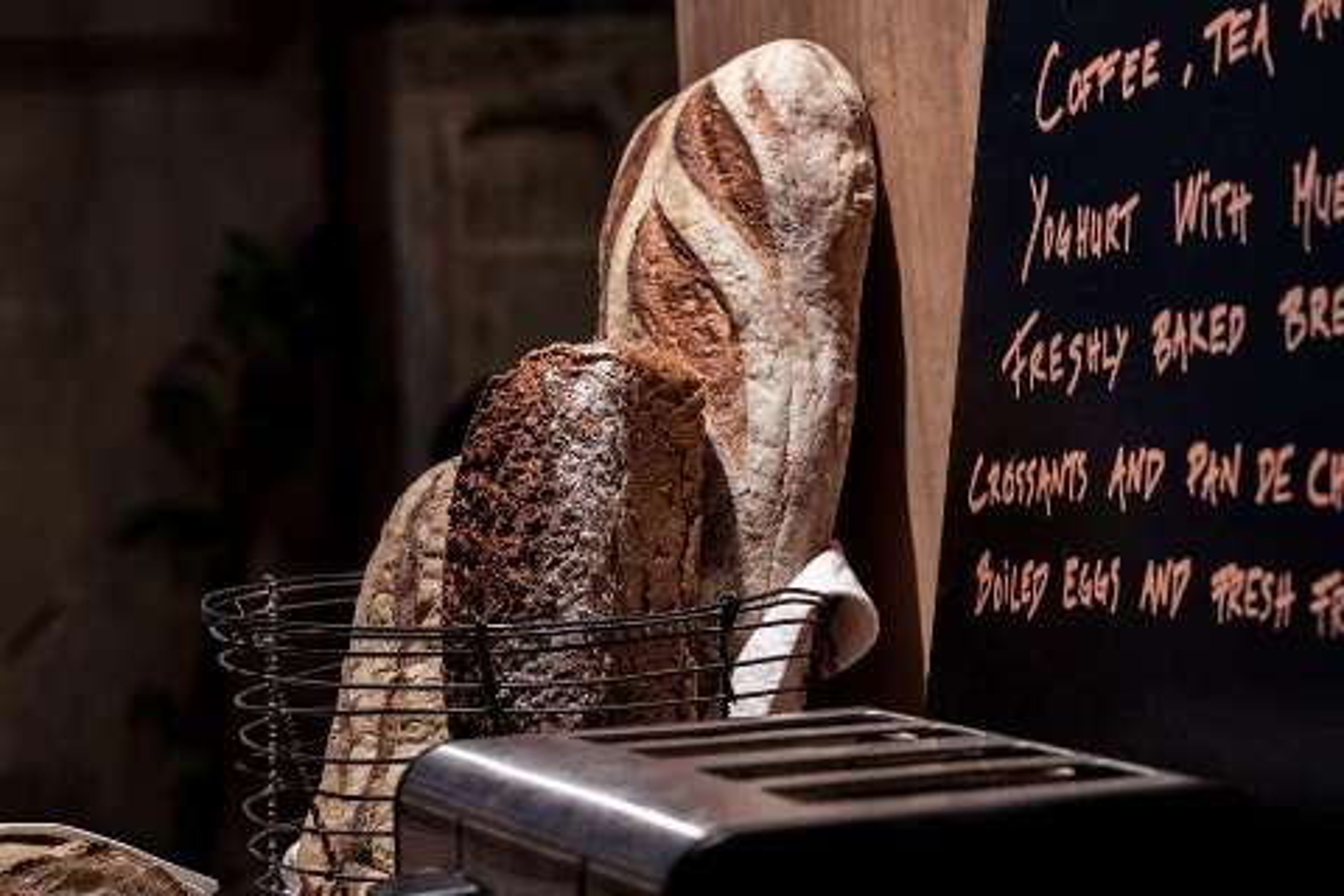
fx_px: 3173
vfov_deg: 16.1
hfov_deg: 23.9
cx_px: 672
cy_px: 448
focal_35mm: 85
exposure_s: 1.3
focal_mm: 85
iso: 100
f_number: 5.6
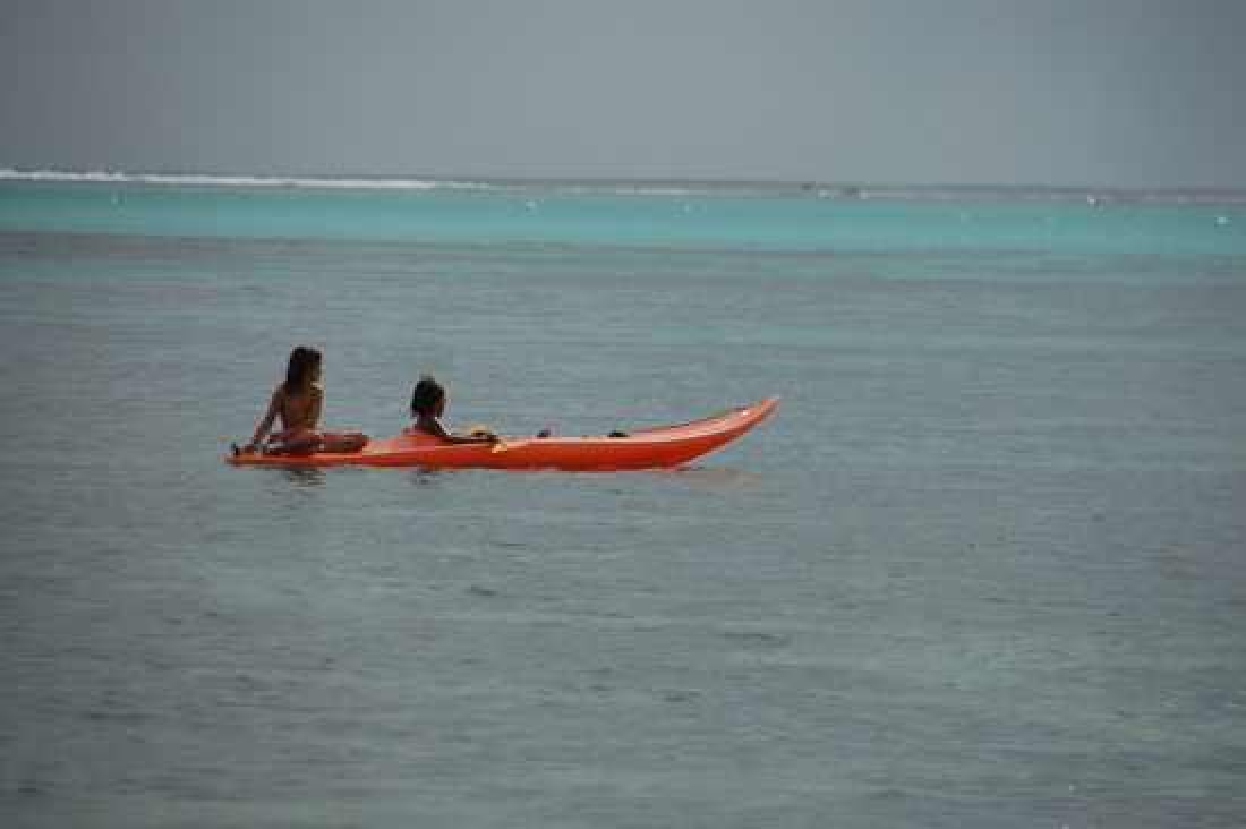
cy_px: 414
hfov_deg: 5.5
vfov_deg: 3.7
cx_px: 623
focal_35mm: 375
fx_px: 12971
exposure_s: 1/1000
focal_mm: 250
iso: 200
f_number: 6.3
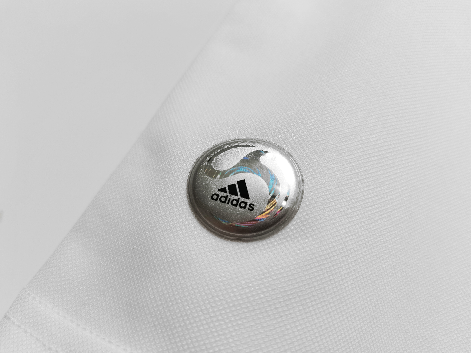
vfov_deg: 53.1
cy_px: 176
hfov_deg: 67.3
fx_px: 354
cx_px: 236
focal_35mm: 26
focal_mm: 5.58
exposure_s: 1/100
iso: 64
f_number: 1.8
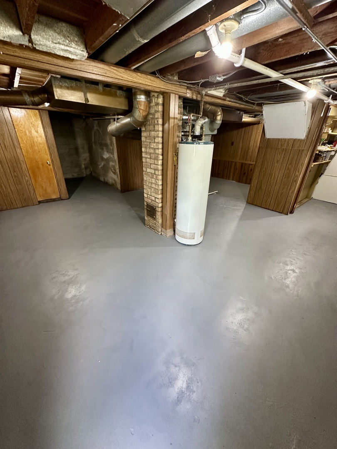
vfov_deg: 102.1
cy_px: 224
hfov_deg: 85.7
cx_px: 168
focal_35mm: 14
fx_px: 182
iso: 320
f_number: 2.2
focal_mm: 2.22
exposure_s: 1/60
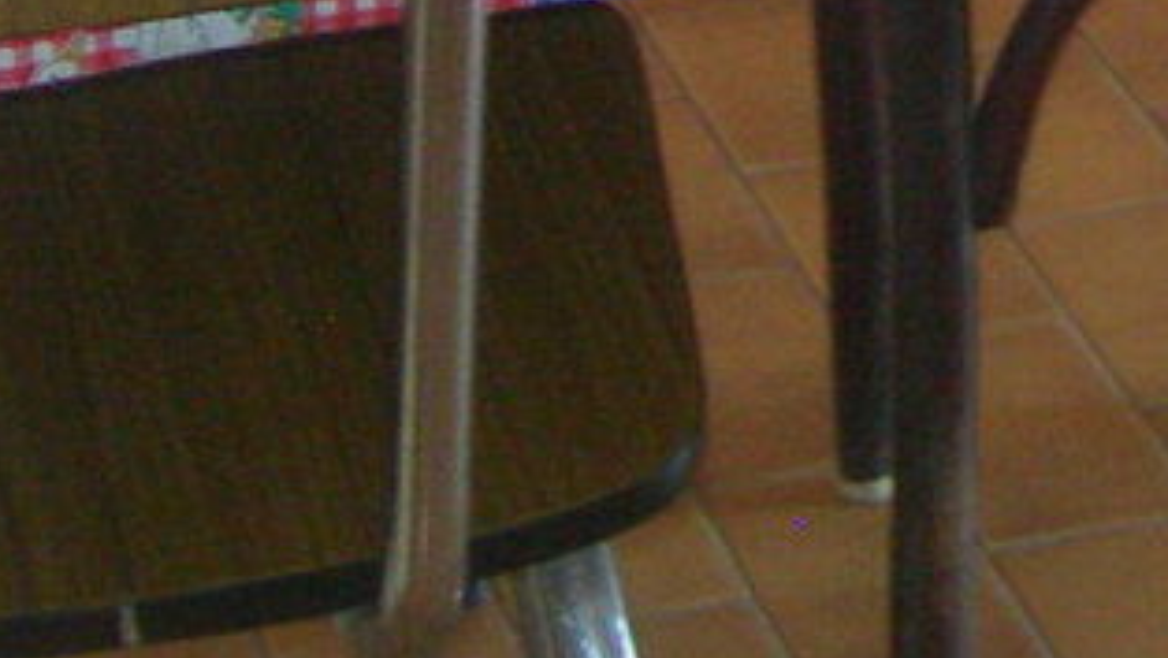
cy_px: -1327
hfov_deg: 9.8
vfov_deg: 5.4
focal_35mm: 211
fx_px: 6538
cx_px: 1886
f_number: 2.8
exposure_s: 1/21
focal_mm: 7.8
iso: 200
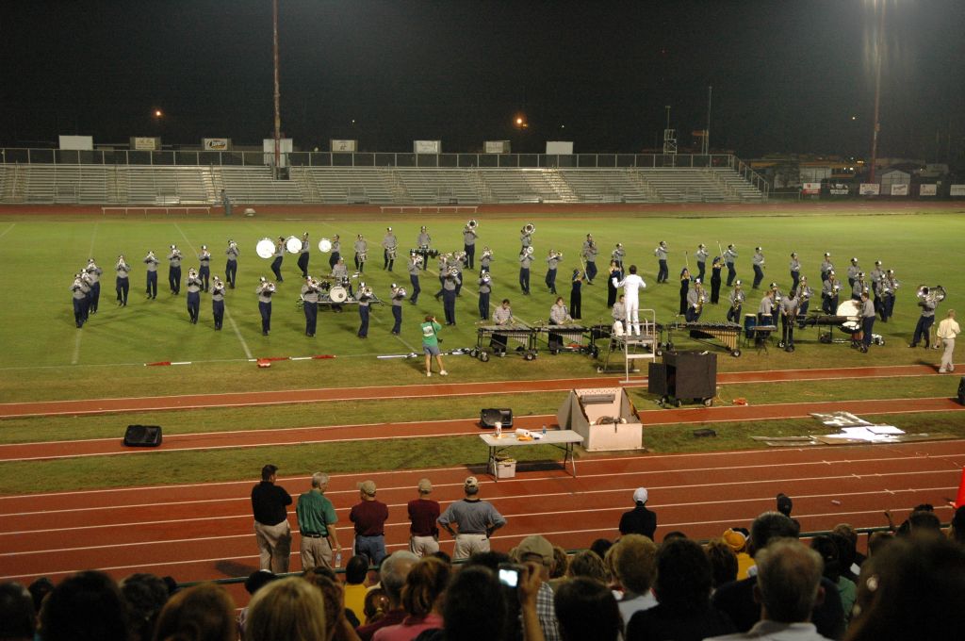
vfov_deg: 28.0
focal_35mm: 48
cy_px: 320
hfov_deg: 41.2
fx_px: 1285
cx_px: 482
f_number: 2.8
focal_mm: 32
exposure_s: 1/60
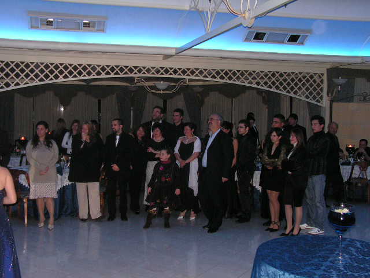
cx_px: 185
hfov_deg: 42.9
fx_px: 470
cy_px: 139
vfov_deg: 32.9
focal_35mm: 44
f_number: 3.2
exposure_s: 1/40
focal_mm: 7.4
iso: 200
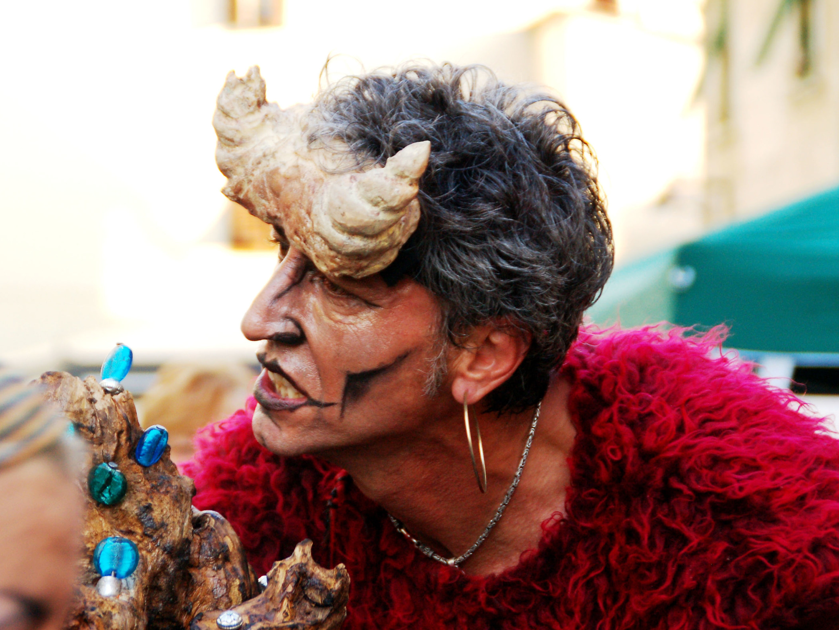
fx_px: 3770
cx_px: 375
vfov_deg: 9.5
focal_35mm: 156
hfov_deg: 12.7
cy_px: 317
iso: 800
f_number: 5.6
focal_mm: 95
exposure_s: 1/100
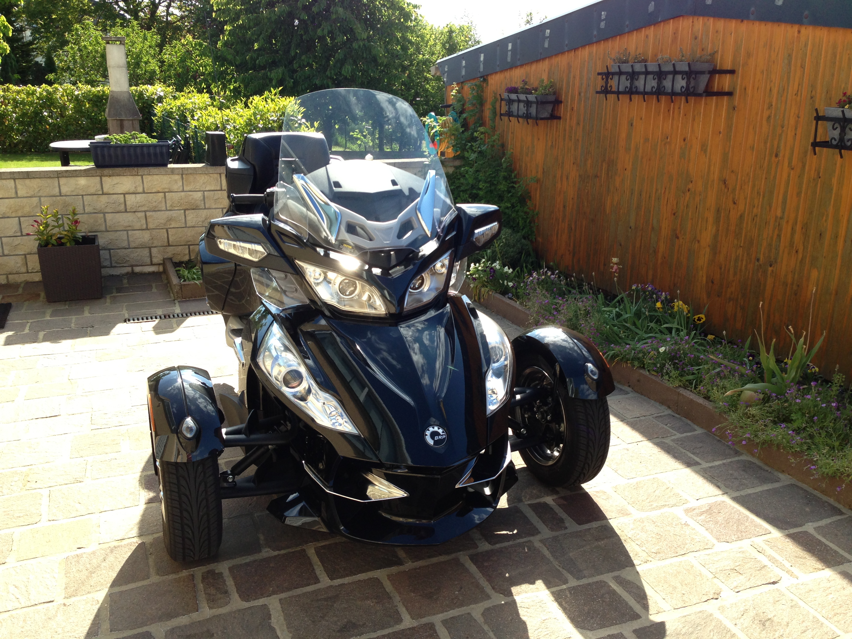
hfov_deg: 55.4
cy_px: 320
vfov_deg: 42.9
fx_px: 812
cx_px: 426
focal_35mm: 33
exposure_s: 1/565
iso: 64
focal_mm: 4.13
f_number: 2.4
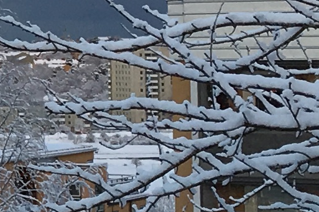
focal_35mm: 237
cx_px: -598
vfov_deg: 5.8
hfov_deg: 7.7
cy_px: -38
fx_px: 2100
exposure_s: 1/166
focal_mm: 4.15
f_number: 2.2
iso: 25
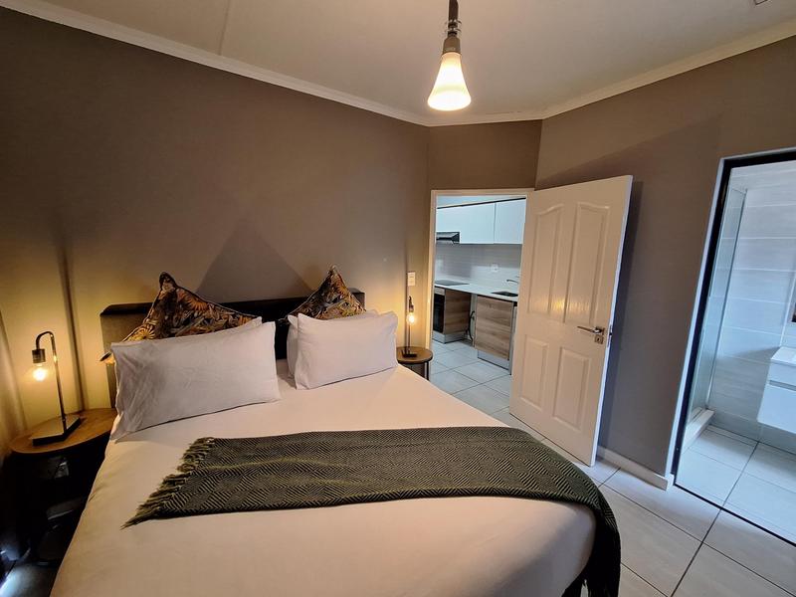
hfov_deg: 106.2
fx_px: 299
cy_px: 298
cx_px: 398
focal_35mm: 13
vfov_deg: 89.9
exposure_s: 1/25
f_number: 2.2
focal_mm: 1.74
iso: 200
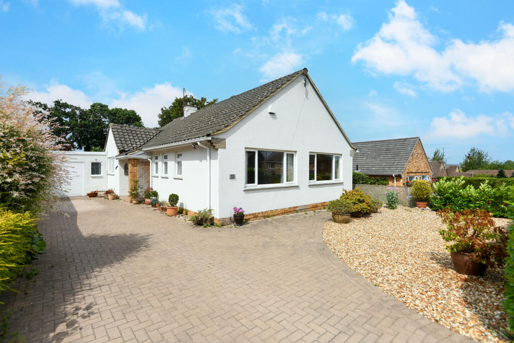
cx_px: 257
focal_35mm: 16
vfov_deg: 73.8
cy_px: 172
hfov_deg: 96.7
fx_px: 228
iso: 250
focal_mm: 16
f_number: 6.3
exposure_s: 1/1600
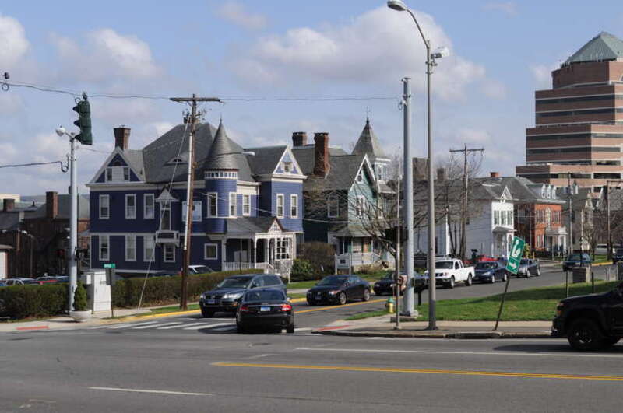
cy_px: 206
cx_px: 312
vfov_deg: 25.0
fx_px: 933
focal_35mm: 54
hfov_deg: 36.9
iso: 200
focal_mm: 36
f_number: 11
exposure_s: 1/500
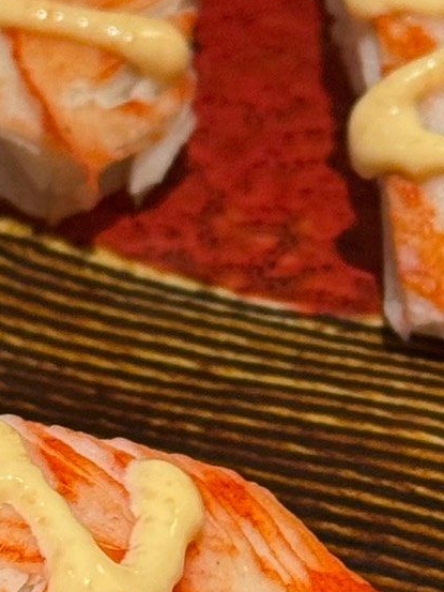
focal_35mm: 237
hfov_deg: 6.3
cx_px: 389
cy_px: 401
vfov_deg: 8.3
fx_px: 4052
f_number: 1.78
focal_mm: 6.76
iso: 160
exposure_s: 1/50
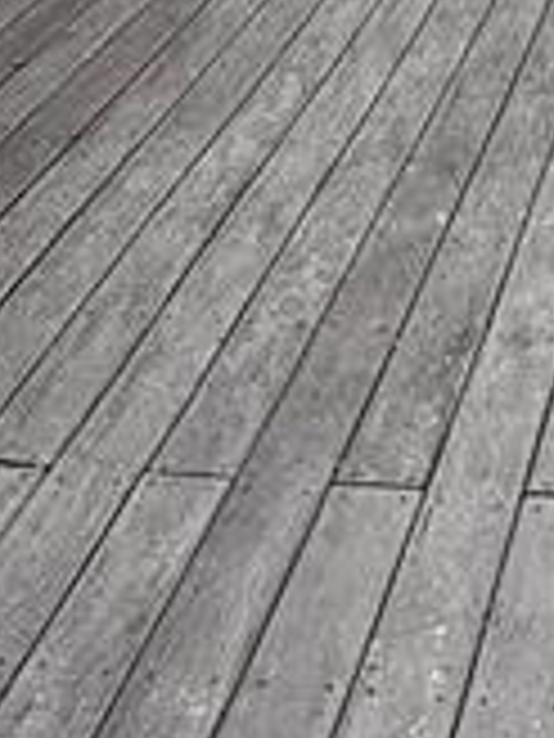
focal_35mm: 92
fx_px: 1963
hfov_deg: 15.7
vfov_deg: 20.5
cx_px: 563
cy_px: -27
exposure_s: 1/510
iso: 50
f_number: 2.2
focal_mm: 2.22
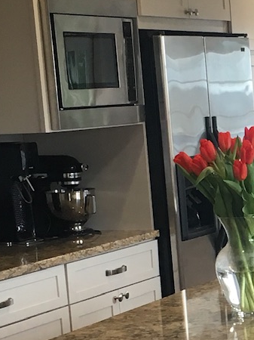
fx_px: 1293
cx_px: 388
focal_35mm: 132
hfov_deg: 10.8
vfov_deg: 14.8
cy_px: 309
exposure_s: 1/30
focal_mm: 4.15
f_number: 2.2
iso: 25
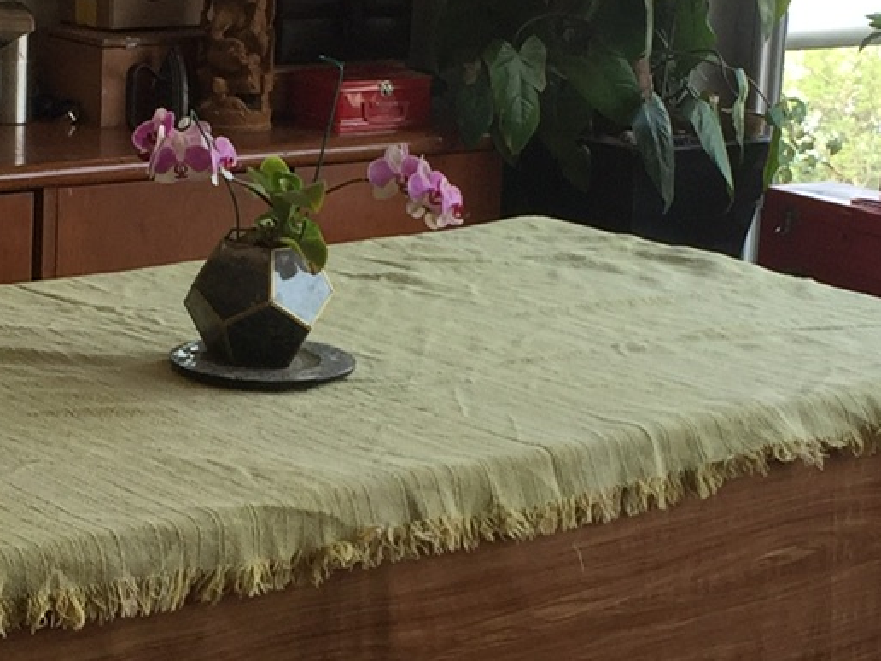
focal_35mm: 115
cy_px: 362
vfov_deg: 12.9
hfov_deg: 17.1
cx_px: 289
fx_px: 2927
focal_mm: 4.15
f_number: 2.2
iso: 32
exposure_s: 1/120
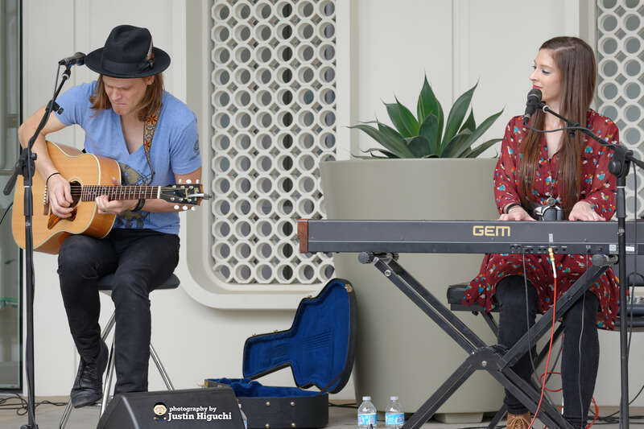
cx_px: 322
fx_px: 2146
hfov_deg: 17.1
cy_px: 214
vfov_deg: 11.4
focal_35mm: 120
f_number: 8
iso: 640
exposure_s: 1/320
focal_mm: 120
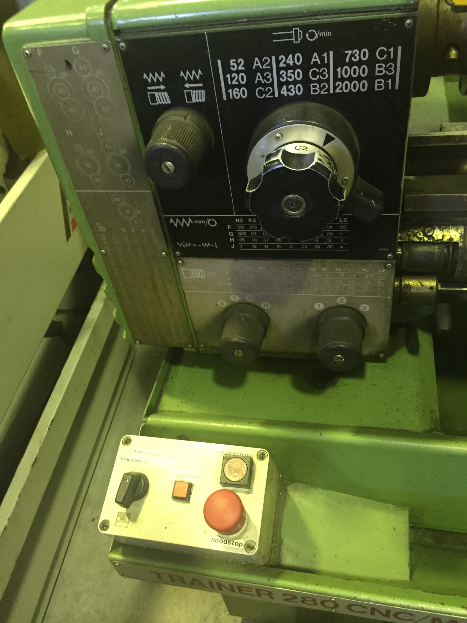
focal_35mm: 29
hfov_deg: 48.2
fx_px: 522
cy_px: 312
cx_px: 234
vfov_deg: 61.7
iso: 250
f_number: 2.2
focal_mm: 4.15
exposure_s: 1/20
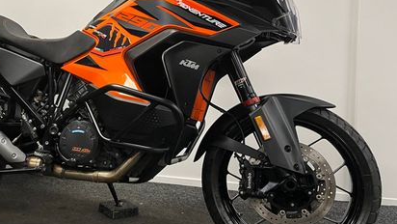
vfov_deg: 27.0
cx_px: 108
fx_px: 463
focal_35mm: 44
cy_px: 75
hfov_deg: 45.1
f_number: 1.6
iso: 100
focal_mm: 5.1
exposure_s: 1/50
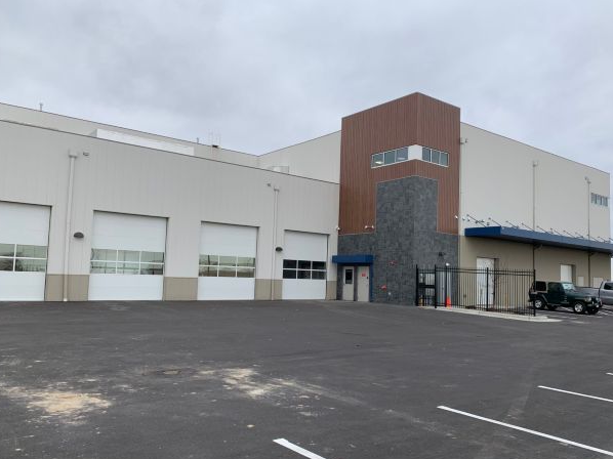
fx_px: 513
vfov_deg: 48.2
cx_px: 335
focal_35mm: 29
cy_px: 238
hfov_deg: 61.6
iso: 25
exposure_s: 1/972
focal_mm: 4.25
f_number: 1.8
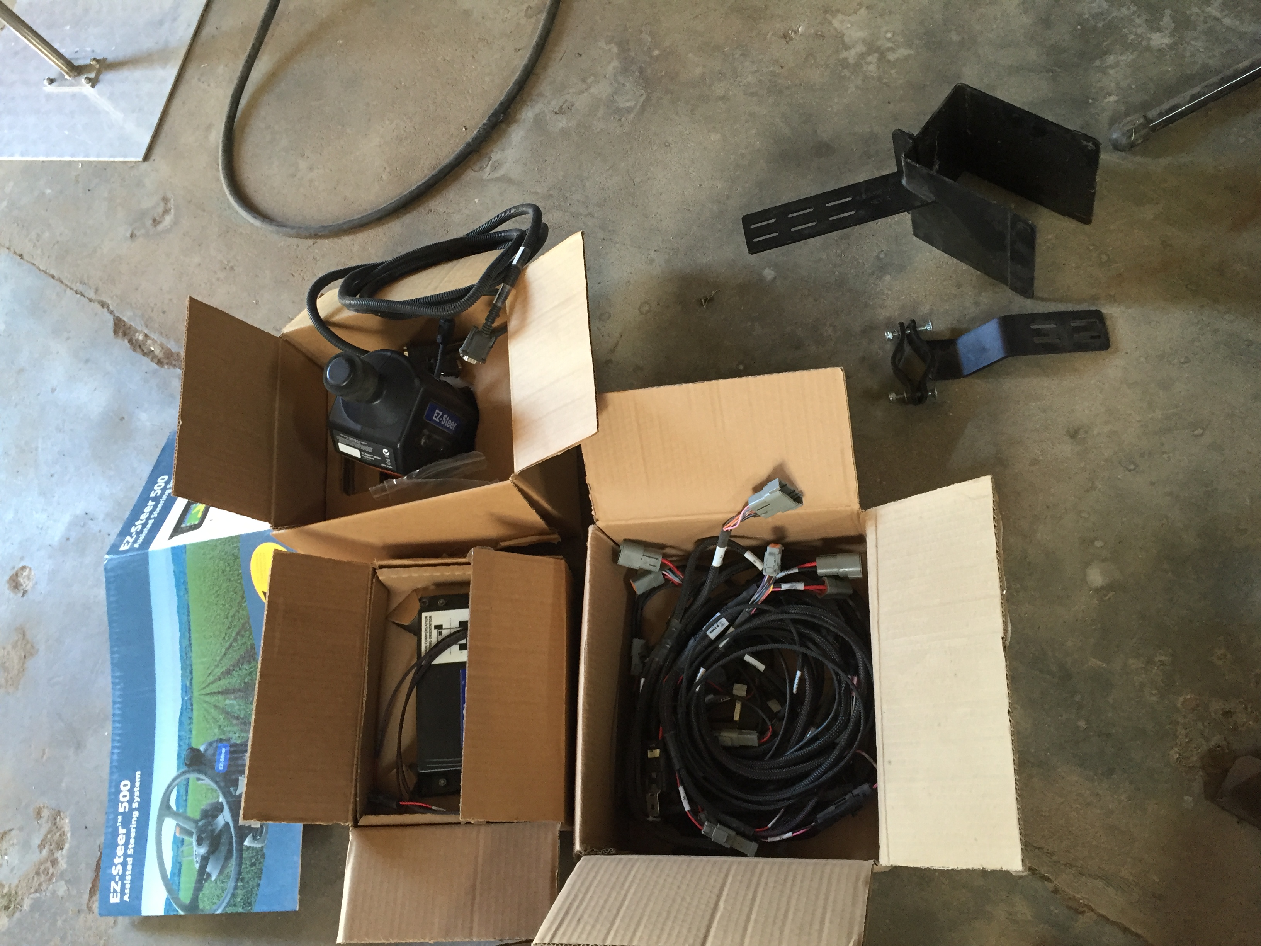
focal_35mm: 29
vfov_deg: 48.2
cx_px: 630
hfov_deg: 61.7
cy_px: 473
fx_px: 1056
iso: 160
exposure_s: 1/33
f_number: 2.2
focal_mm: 4.15
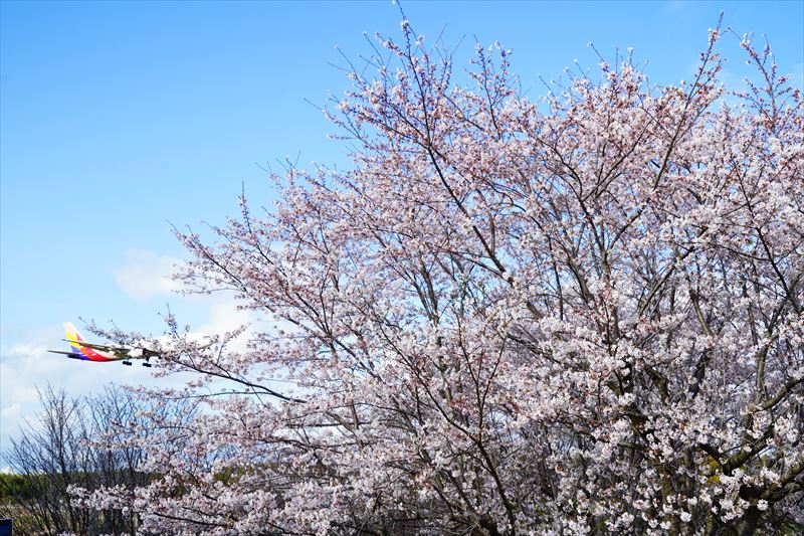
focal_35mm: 41
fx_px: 915
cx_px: 402
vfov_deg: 32.6
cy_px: 268
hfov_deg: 47.4
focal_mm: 41
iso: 125
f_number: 8
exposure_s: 1/200
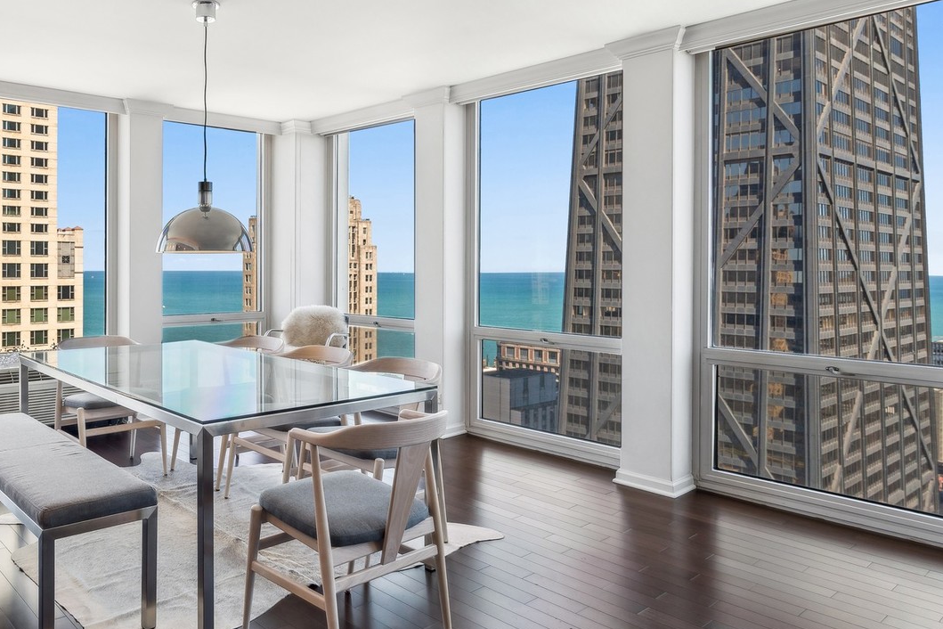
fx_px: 681
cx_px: 291
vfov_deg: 49.3
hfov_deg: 66.9
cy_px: 260
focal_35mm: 26
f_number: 8
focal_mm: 17
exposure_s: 1/30
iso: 200
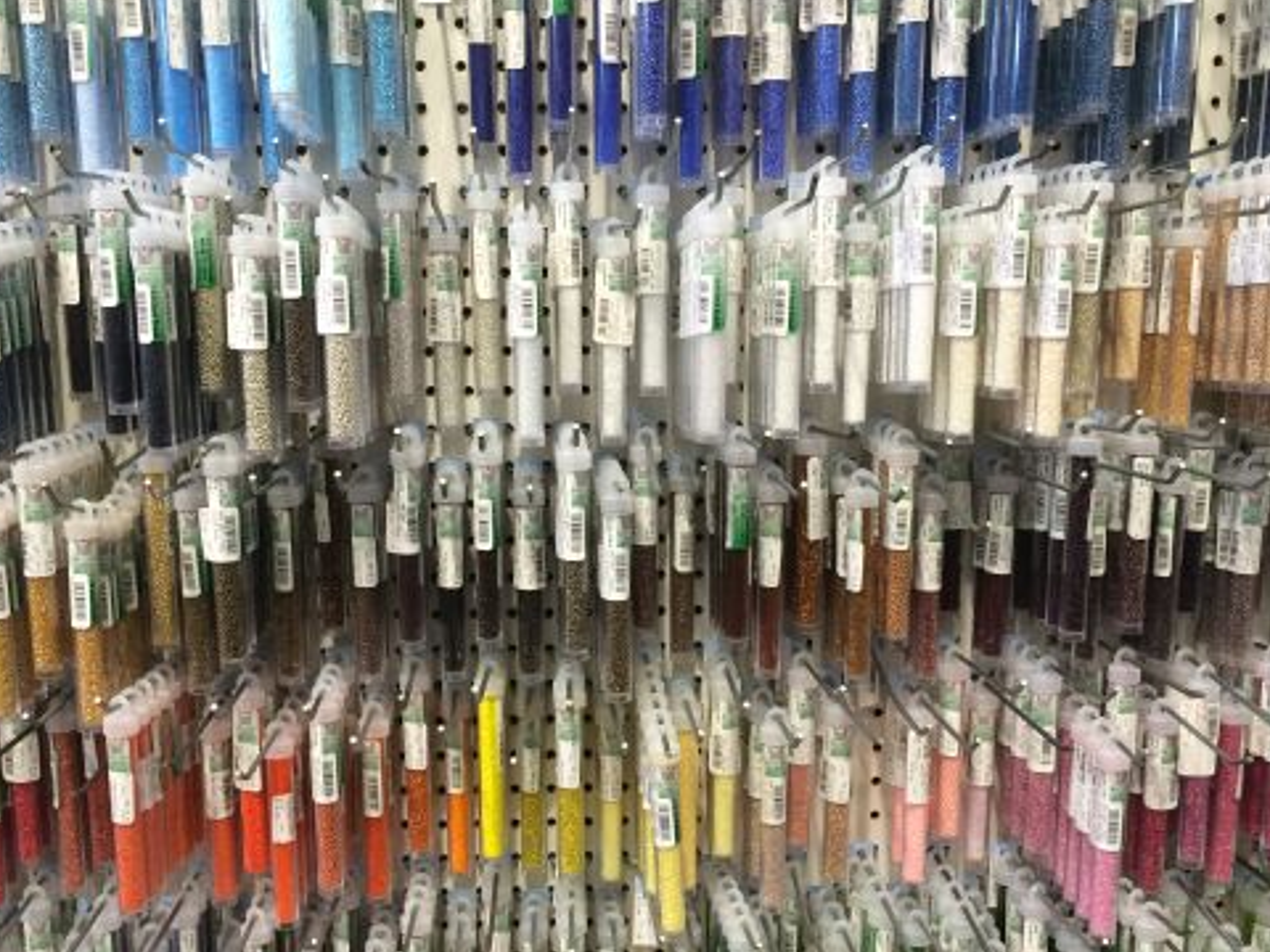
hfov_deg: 46.8
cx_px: 595
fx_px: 1468
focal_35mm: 40
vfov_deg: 35.9
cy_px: 534
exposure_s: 1/30
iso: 50
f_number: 2.2
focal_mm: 4.12
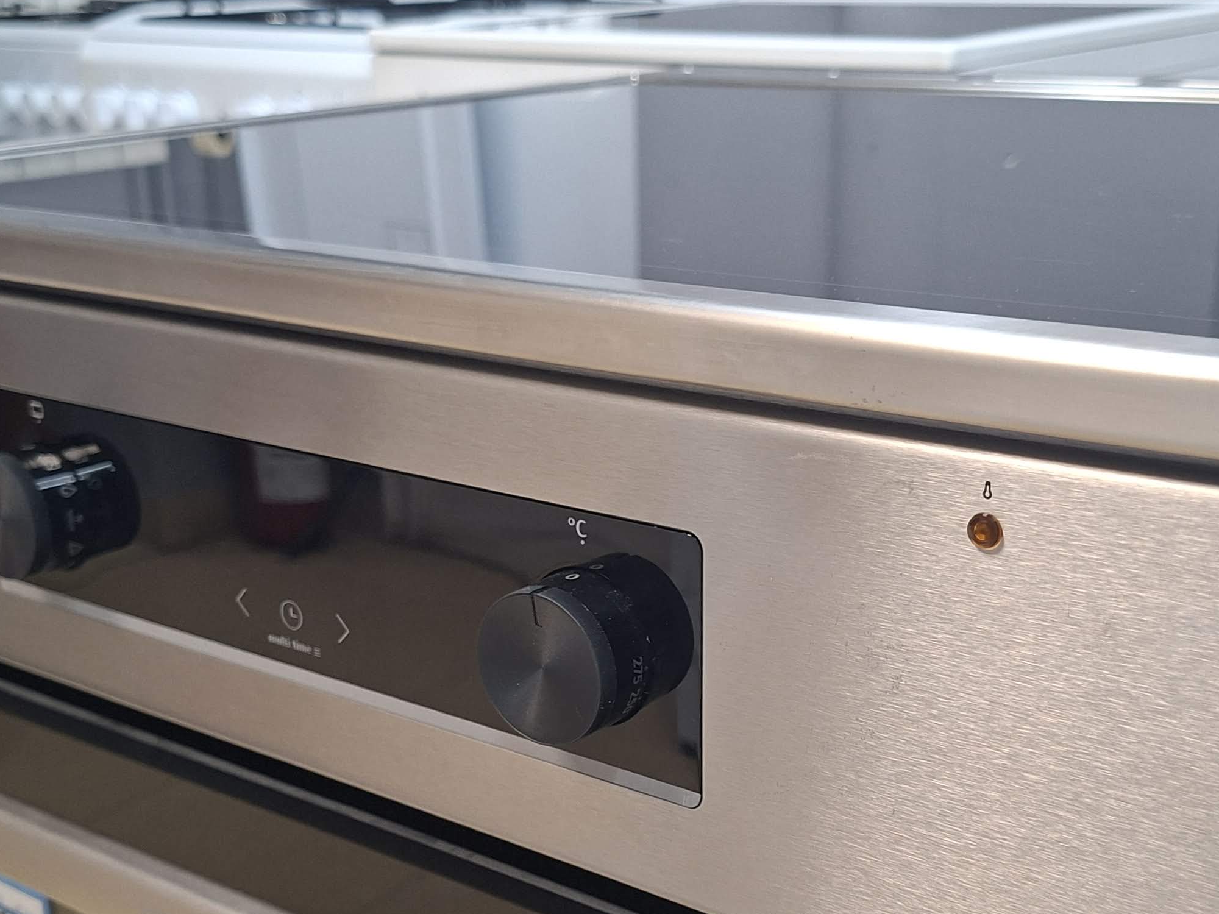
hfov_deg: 41.2
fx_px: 1620
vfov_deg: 31.1
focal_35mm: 46
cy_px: 653
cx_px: 649
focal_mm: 5.54
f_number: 1.8
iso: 320
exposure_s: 1/50
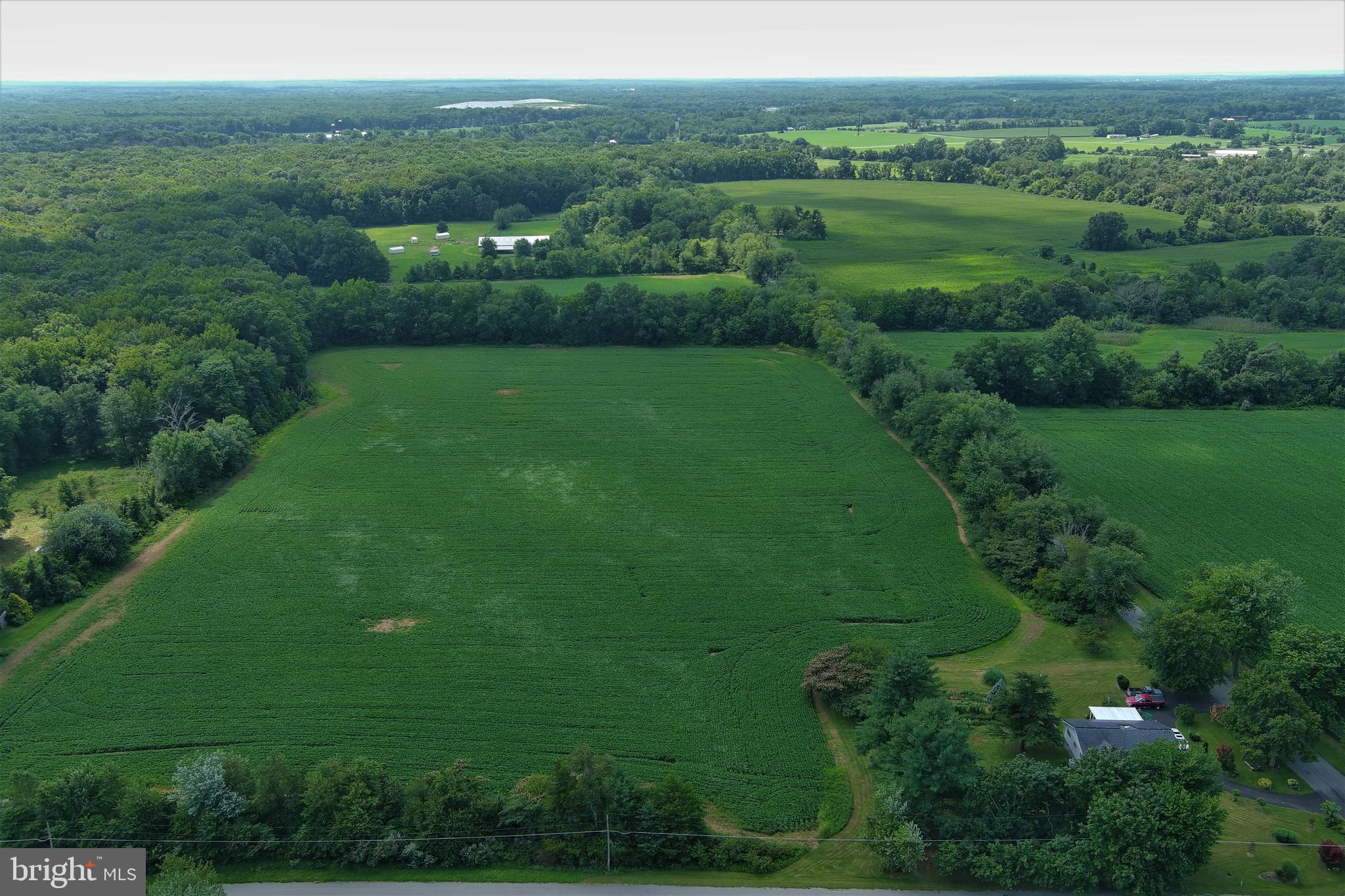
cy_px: 448
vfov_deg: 45.0
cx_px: 672
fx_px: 1083
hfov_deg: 63.7
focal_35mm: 29
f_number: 2.8
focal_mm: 10.57
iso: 100
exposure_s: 1/640
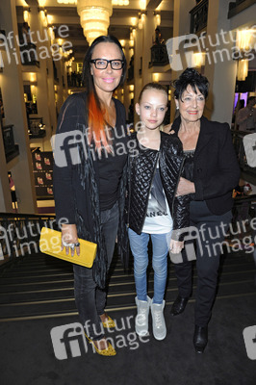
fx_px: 256
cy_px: 192
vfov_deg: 73.8
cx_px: 128
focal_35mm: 24
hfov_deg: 53.1
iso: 1600
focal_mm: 24
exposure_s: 1/60
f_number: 5.6
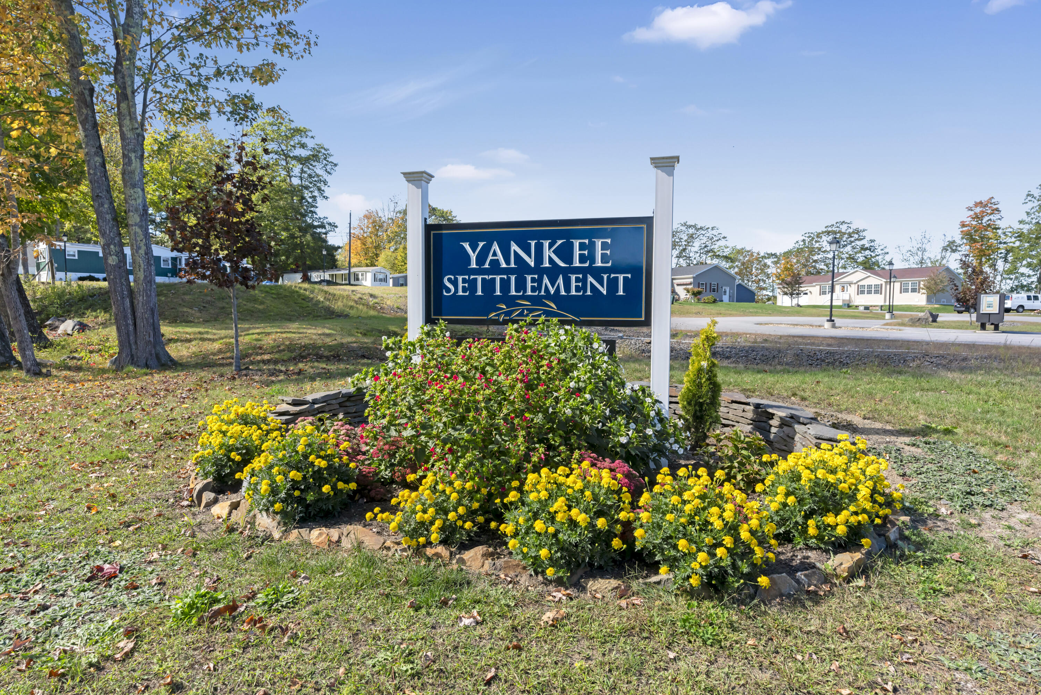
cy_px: 348
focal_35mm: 20
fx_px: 578
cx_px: 520
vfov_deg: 61.9
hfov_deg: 84.0
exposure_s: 1/750
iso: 800
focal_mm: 20
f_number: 8
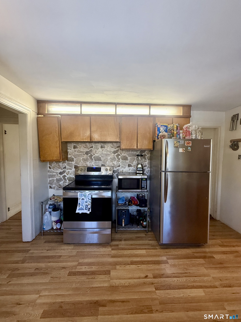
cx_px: 120
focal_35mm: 14
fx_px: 130
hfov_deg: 85.7
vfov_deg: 102.1
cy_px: 161
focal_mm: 2.22
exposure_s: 1/60
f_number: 2.2
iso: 250
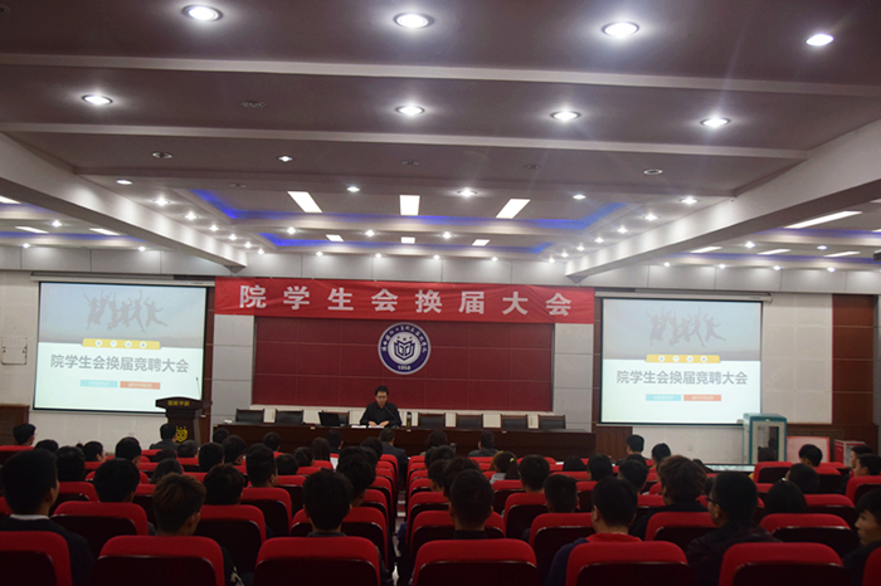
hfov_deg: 62.0
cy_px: 293
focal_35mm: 30
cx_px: 440
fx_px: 734
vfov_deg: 43.6
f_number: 4
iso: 800
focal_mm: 20
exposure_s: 1/60
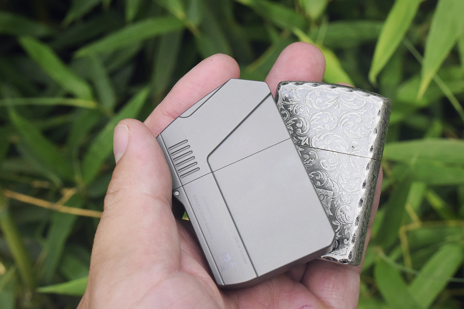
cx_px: 232
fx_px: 1063
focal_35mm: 82
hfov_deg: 24.6
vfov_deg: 16.6
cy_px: 154
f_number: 13
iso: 3200
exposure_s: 1/640
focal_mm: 55
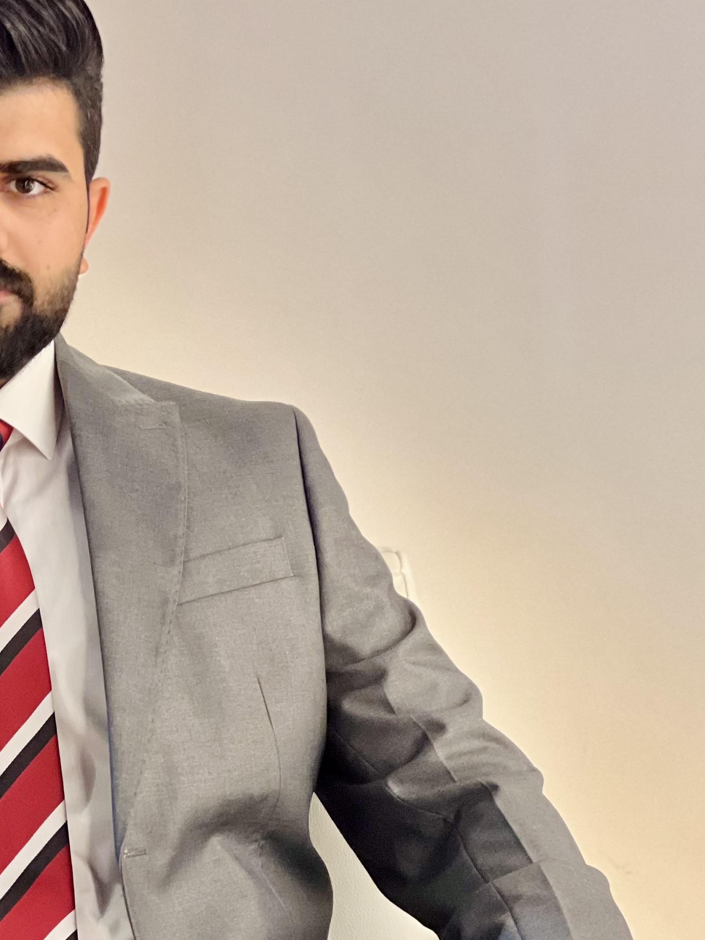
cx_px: 44
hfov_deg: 9.7
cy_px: 569
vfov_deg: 13.0
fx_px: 4128
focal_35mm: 152
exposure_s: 1/30
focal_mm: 9
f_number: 2.8
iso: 400
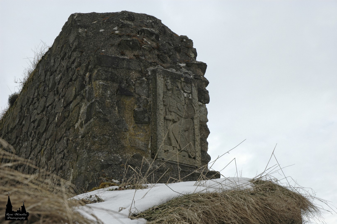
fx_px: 617
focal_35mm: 66
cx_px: 168
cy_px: 112
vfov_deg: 20.6
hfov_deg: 30.5
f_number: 9
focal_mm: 44
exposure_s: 1/320
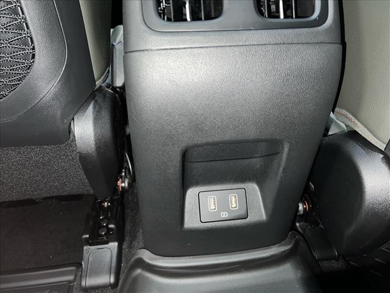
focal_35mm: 26
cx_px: 195
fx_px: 293
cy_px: 146
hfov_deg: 67.3
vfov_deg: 53.1
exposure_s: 1/4
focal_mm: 5.7
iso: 50
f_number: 1.5
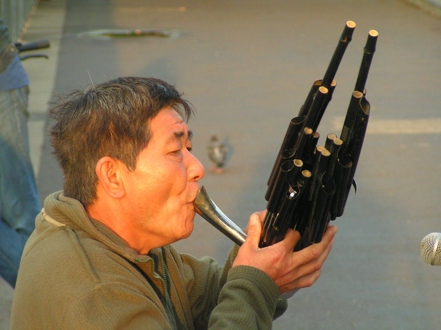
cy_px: 165
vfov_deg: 6.0
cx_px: 220
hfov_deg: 8.0
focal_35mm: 247
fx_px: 3147
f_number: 3.5
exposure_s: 1/160
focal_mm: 37.8
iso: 200
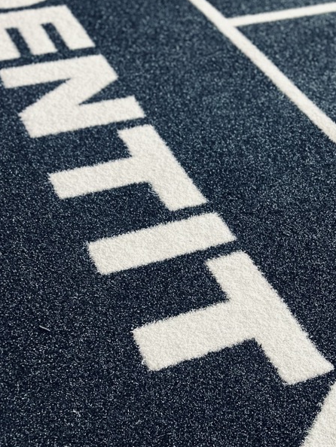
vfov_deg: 34.1
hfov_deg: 26.0
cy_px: 282
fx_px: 724
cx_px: 228
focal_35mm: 56
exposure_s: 1/50
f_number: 1.5
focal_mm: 5.7
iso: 200
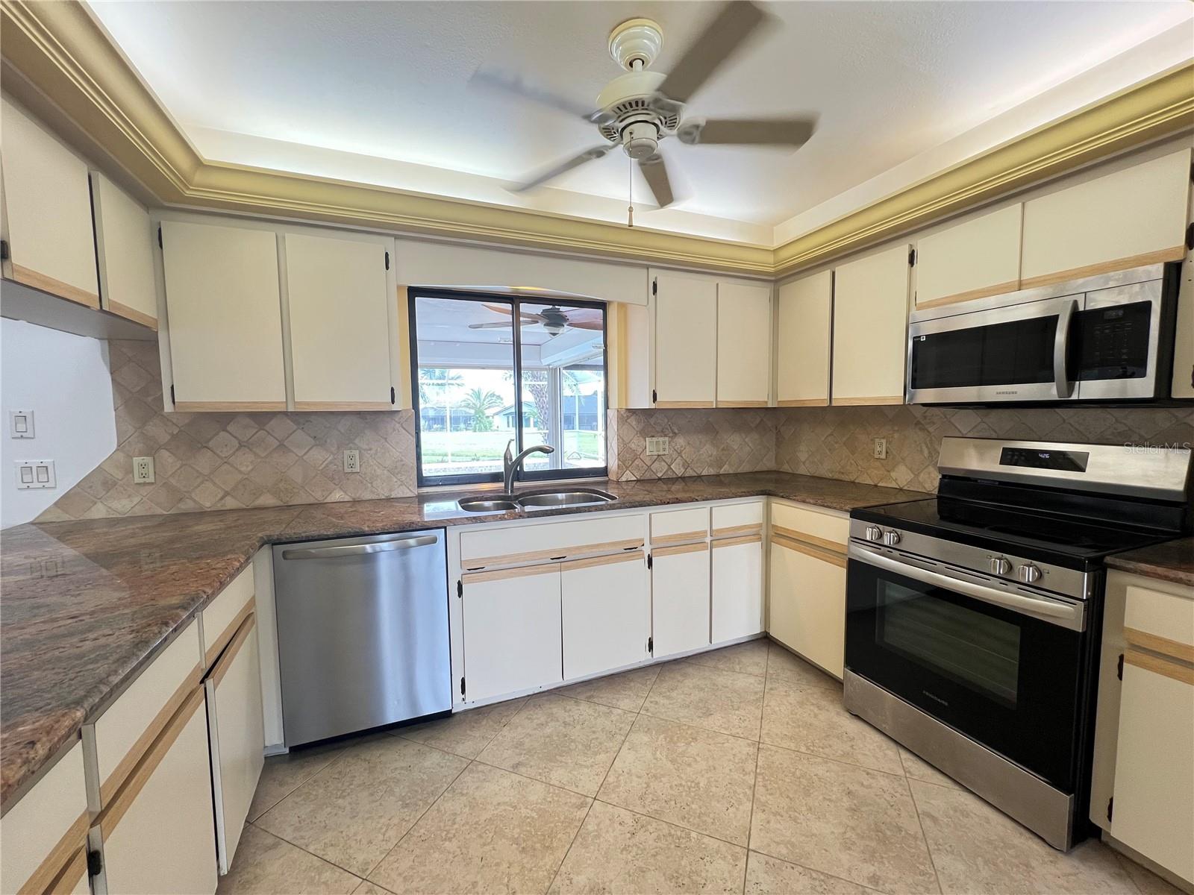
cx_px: 597
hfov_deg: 106.2
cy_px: 448
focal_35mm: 13
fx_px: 448
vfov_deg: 89.9
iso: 250
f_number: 1.8
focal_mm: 1.57
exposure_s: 1/120
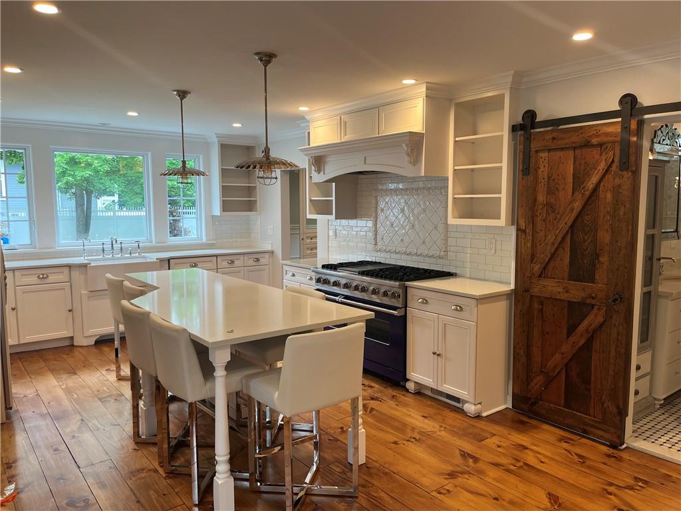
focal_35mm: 26
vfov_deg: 53.1
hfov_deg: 67.3
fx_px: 511
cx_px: 340
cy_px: 256
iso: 64
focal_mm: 5.1
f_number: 1.6
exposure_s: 1/60
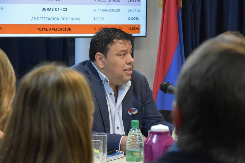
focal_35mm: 112
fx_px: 766
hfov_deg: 18.2
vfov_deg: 12.2
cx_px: 122
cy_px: 82
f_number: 5.3
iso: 2800
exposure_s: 1/125
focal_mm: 75
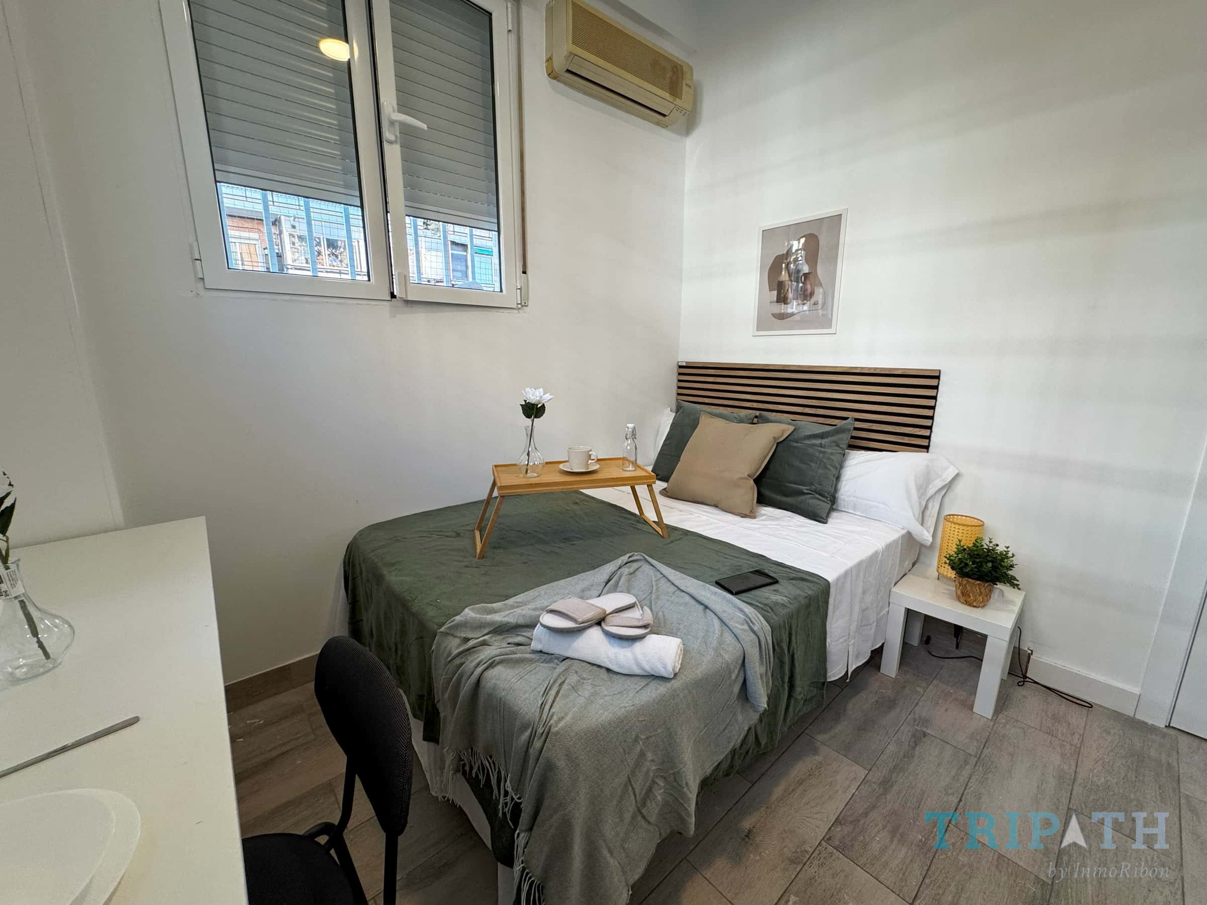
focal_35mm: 14
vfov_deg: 85.7
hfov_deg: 102.1
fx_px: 488
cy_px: 452
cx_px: 604
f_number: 2.2
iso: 160
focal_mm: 2.22
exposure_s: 1/100
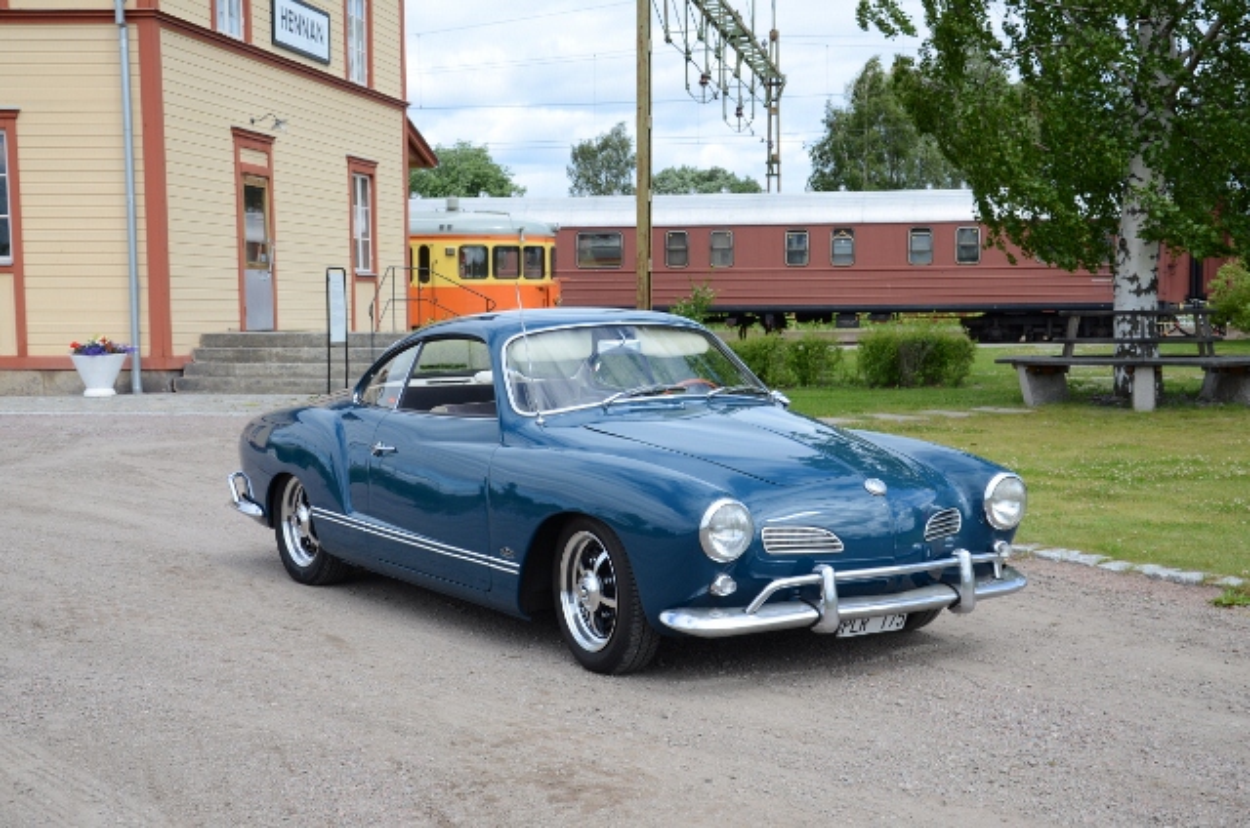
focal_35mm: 52
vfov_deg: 25.6
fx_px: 1819
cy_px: 414
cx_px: 625
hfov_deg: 37.9
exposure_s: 1/250
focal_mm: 35
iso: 100
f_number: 8
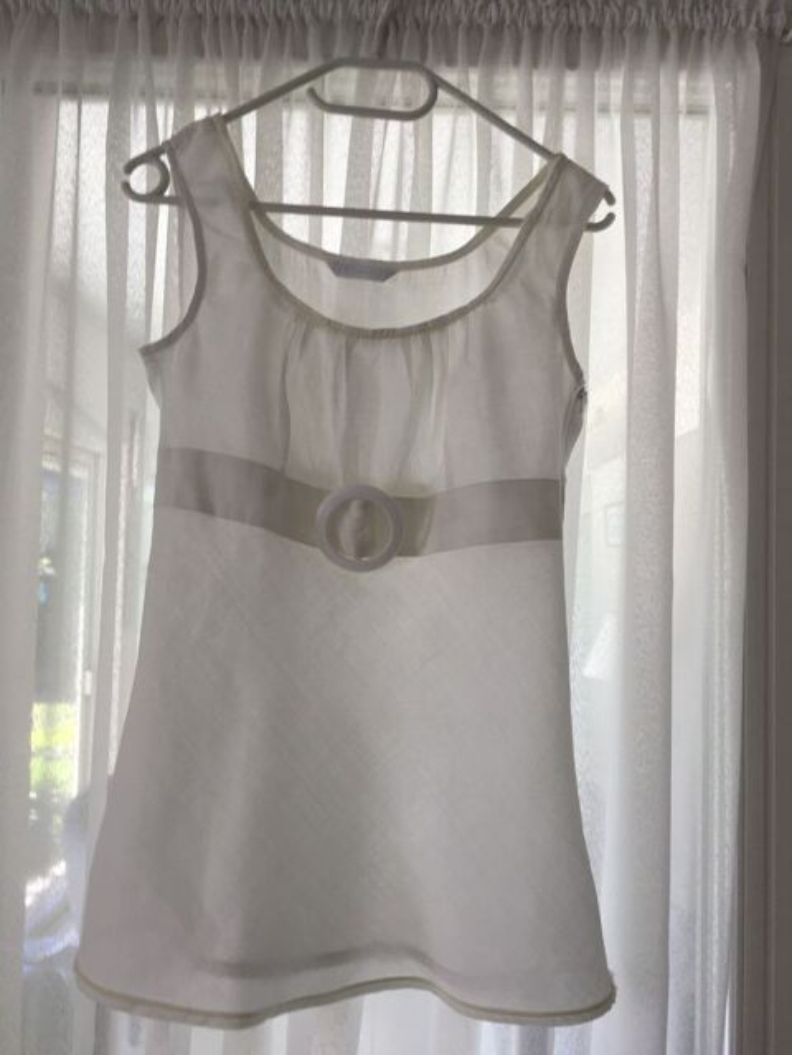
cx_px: 396
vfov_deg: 61.7
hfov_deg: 48.2
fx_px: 885
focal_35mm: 29
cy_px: 528
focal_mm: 4.15
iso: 40
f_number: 2.2
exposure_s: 1/100
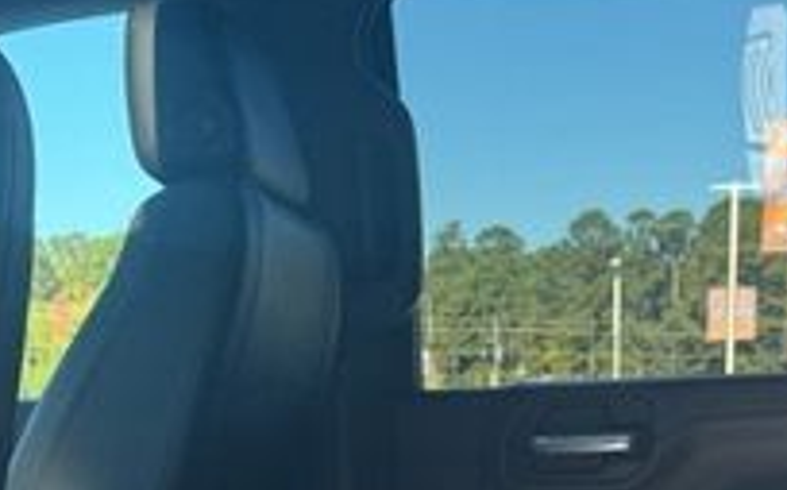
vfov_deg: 14.9
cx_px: 475
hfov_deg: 25.8
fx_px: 1714
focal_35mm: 80
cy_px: 776
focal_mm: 6.76
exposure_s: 1/544
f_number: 1.78
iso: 80
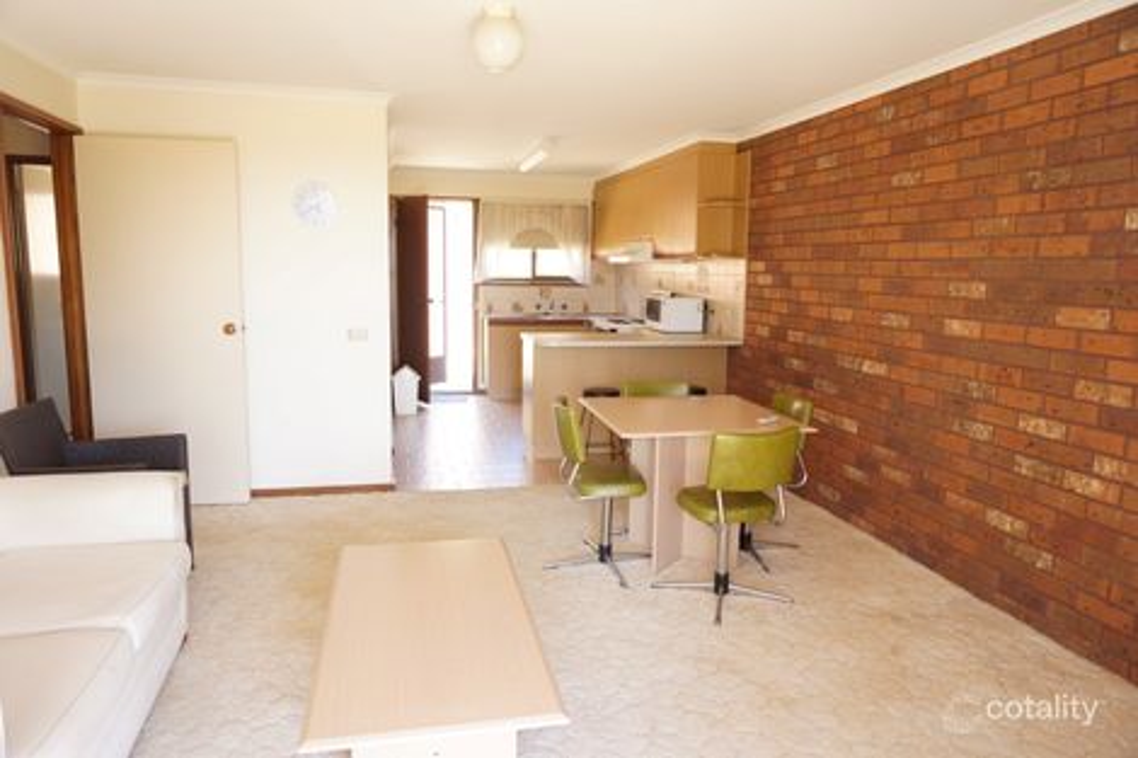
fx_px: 758
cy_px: 379
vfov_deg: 53.1
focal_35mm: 24
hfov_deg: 73.8
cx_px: 569
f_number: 4
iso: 200
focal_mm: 16
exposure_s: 1/20
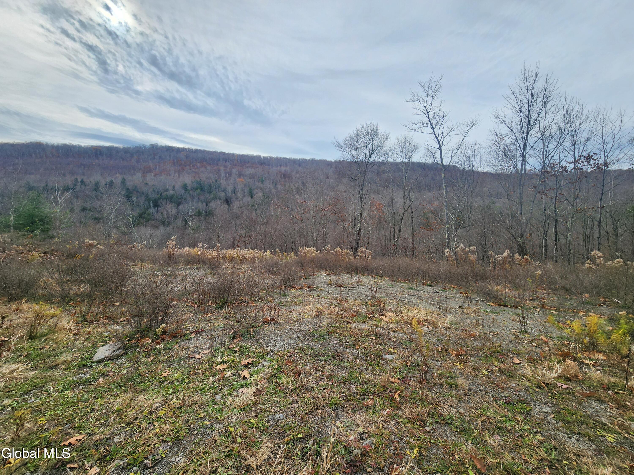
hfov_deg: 106.2
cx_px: 317
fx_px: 238
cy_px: 238
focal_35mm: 13
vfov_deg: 89.9
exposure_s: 1/1117
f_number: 2.2
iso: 50
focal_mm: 2.2
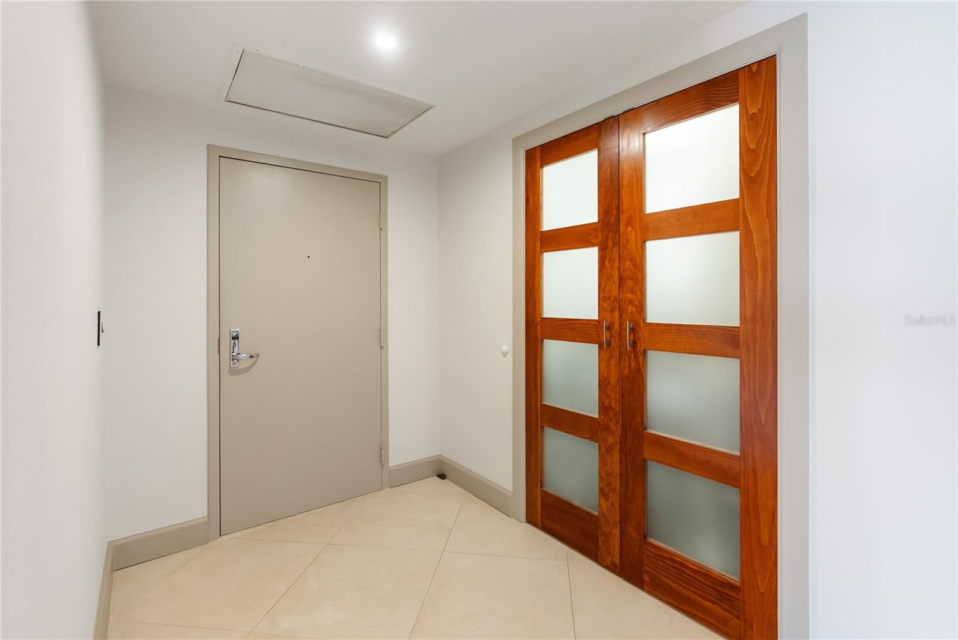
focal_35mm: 16
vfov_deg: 73.8
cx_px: 479
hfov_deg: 96.7
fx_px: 426
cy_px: 320
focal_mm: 16
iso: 1250
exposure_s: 1/25
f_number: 4
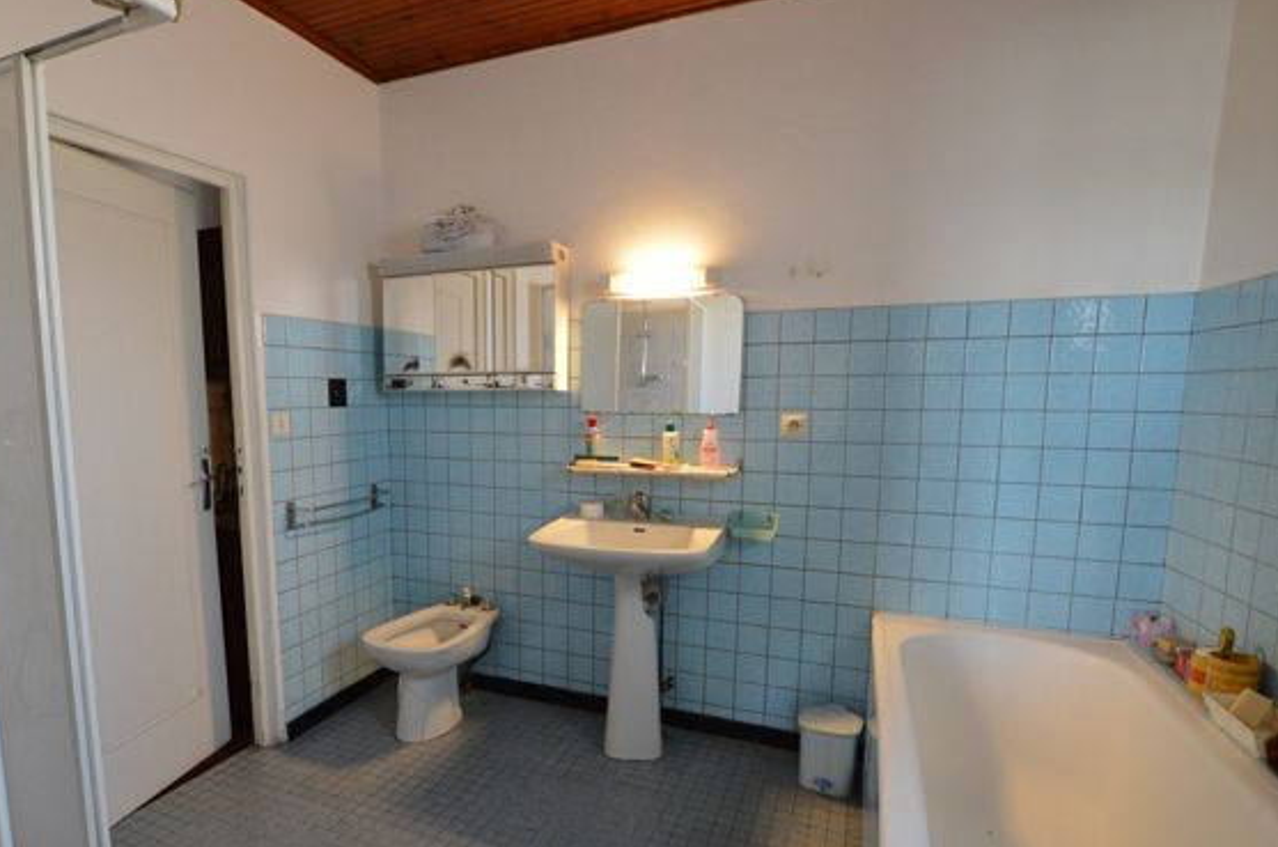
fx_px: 673
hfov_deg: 86.1
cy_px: 487
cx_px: 524
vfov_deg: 64.0
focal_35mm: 19
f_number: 3.5
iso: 1600
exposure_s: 1/60
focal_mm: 10
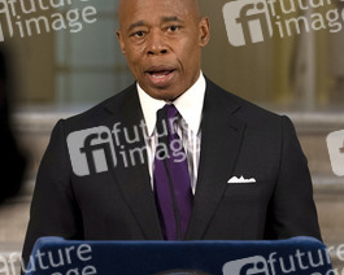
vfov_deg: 5.0
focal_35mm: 309
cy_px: 210
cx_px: 172
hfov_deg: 6.3
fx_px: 3146
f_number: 5.6
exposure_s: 1/400
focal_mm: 218
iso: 4000
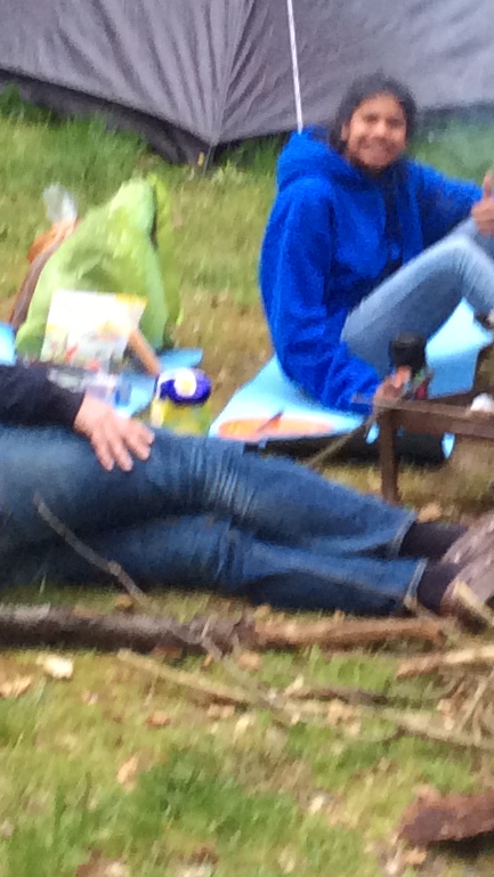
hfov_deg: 10.0
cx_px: 366
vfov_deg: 17.4
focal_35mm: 121
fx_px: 2816
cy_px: 56
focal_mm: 3.3
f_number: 2.4
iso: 80
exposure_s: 1/24
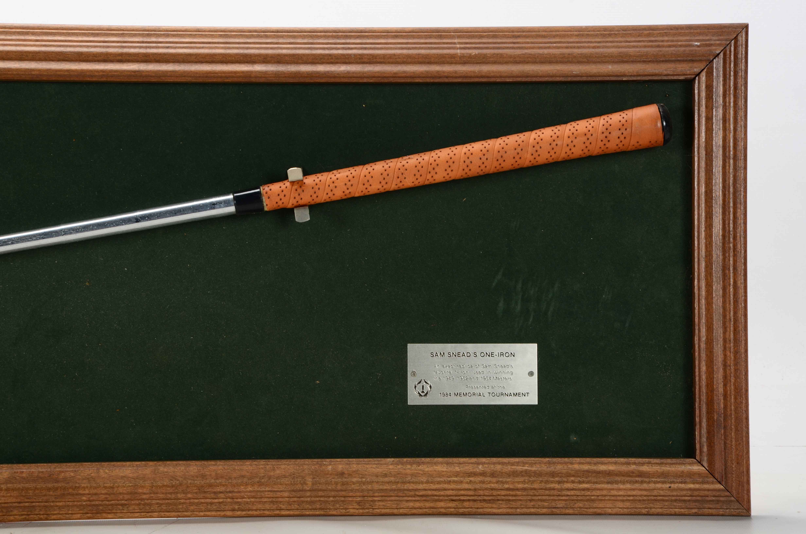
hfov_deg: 14.0
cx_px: 403
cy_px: 267
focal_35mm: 147
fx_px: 3284
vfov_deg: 9.3
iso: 200
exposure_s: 1/160
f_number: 16
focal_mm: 98
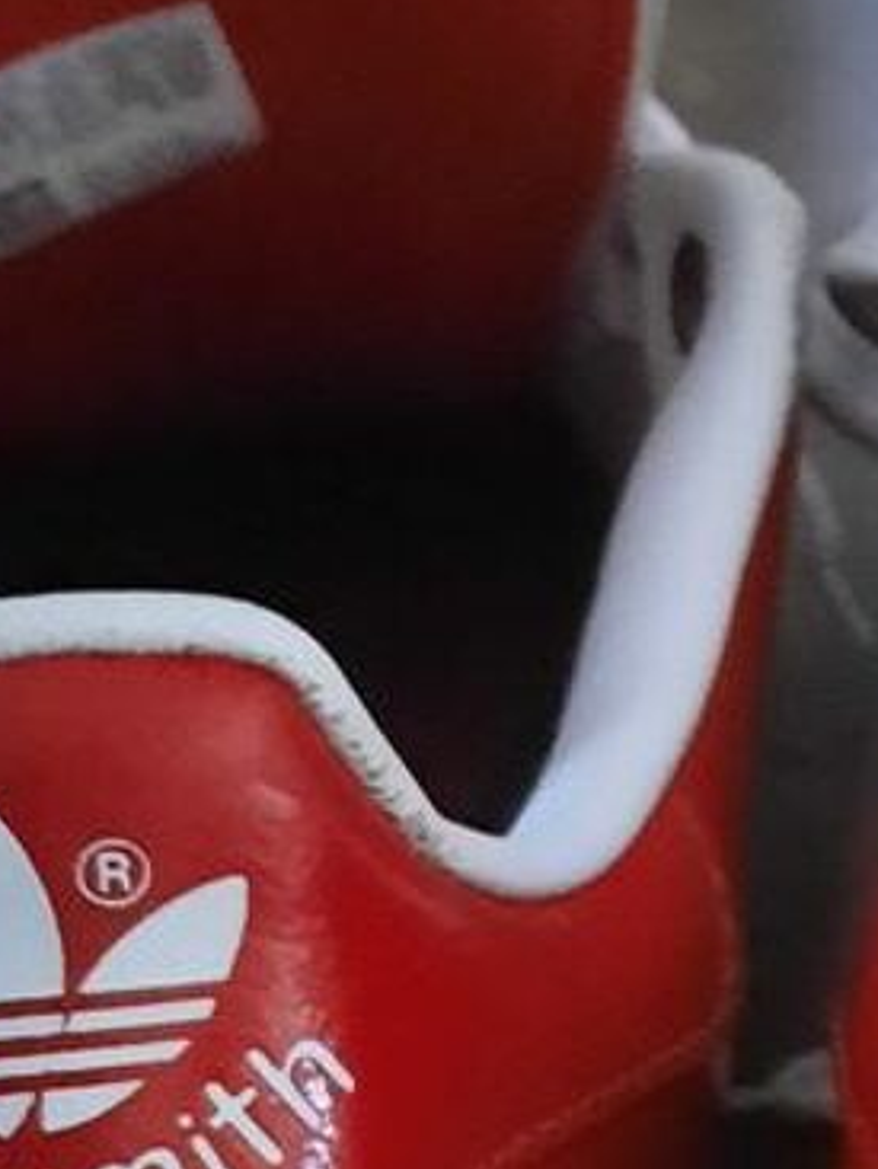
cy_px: 973
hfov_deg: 15.7
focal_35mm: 91
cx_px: 1044
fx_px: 3074
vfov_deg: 21.2
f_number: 2
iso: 2000
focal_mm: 4.6
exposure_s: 1/10
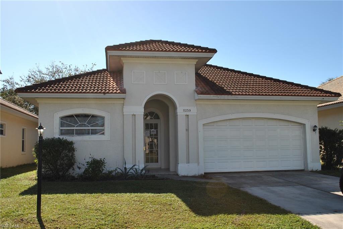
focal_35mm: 36
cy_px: 114
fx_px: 343
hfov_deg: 53.1
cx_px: 172
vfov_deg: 36.9
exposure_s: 1/200
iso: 100
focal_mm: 24
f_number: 9
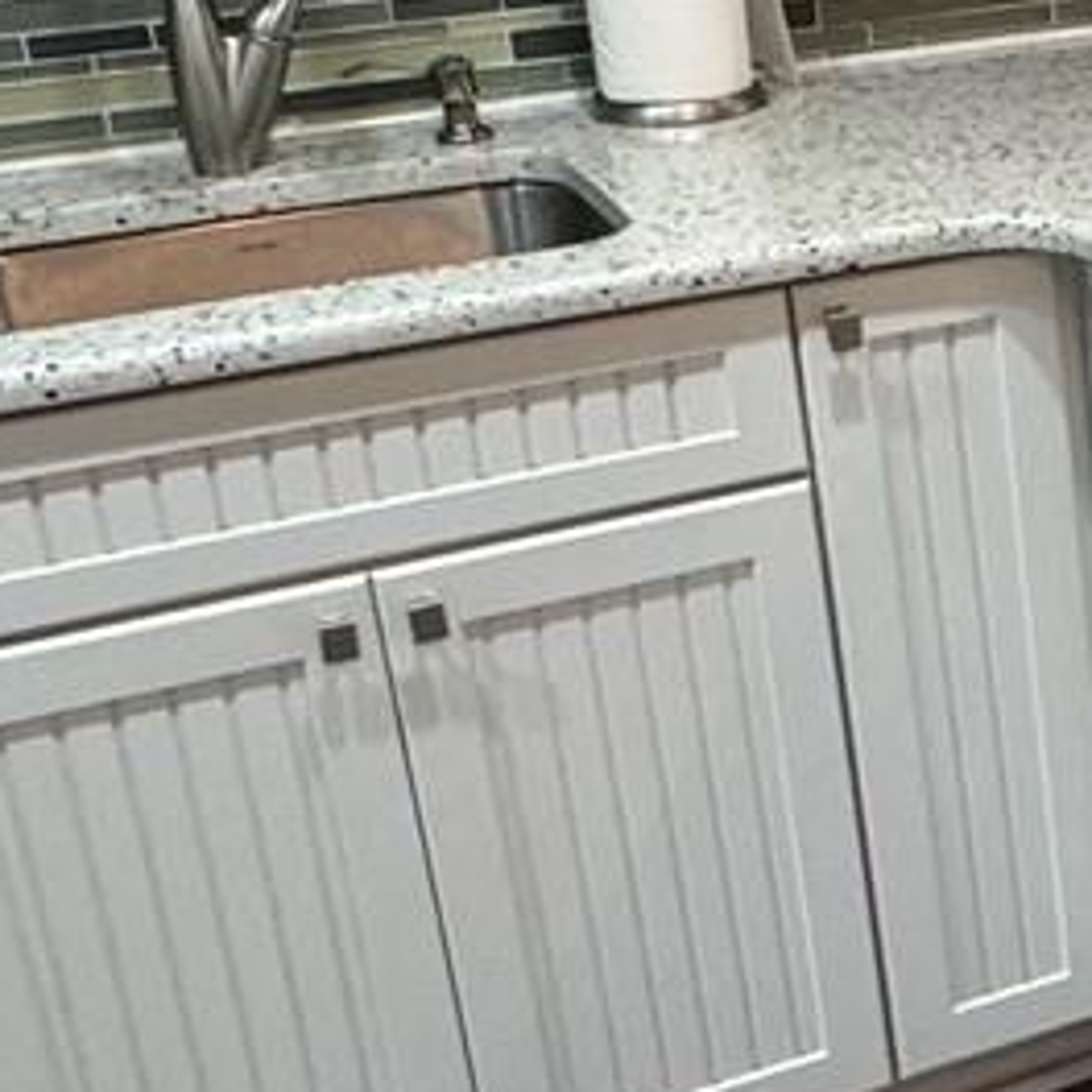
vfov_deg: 23.0
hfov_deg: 20.0
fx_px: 2677
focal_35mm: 75
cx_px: 1634
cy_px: 484
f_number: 2.2
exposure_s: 1/120
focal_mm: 2.22
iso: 250
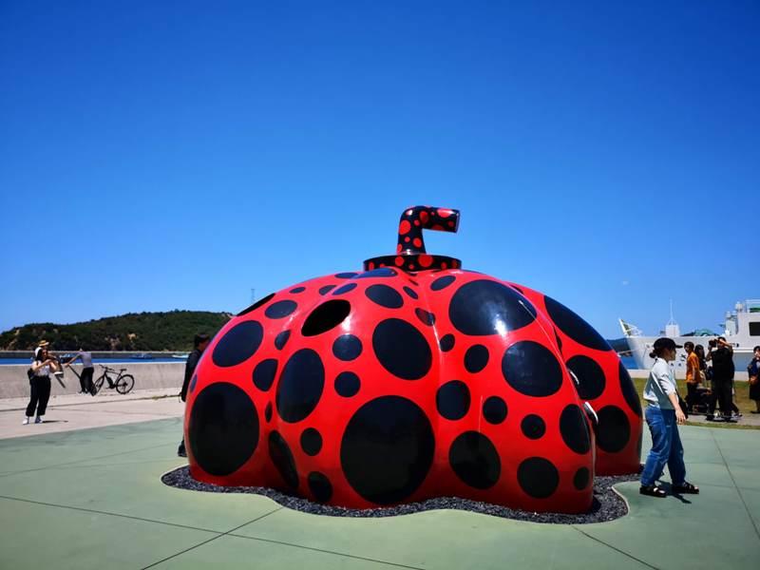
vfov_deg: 51.4
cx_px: 380
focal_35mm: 27
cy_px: 285
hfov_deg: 65.3
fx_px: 593
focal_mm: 3.95
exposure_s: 1/2740
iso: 50
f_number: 1.8
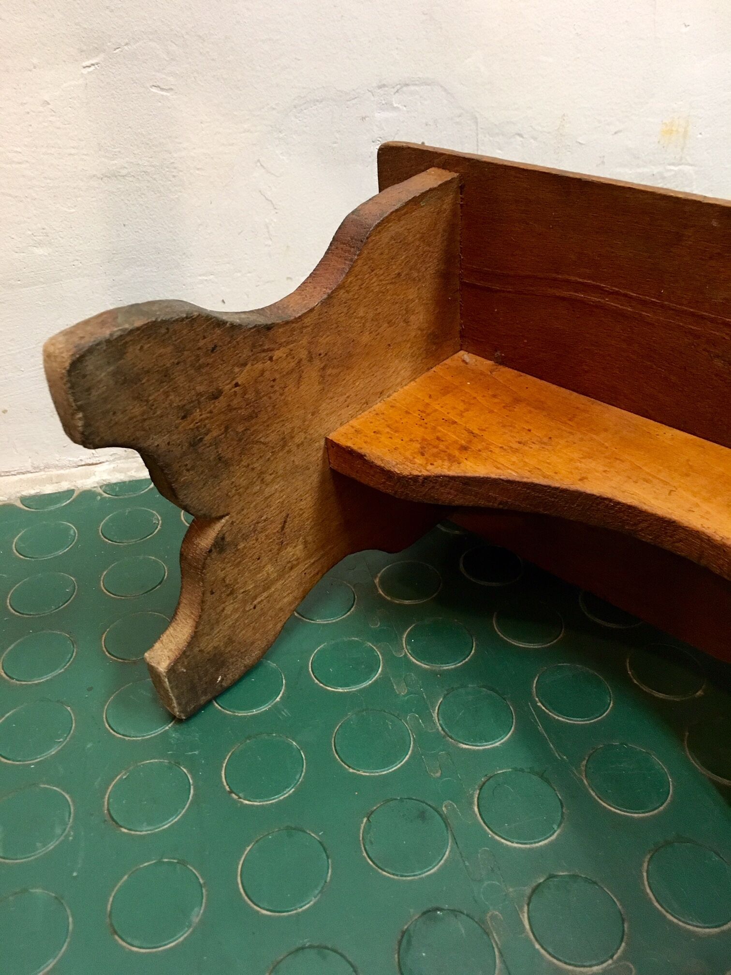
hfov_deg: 48.2
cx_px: 366
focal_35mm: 29
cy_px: 488
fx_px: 817
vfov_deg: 61.7
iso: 200
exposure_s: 1/20
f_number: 2.2
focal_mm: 4.15
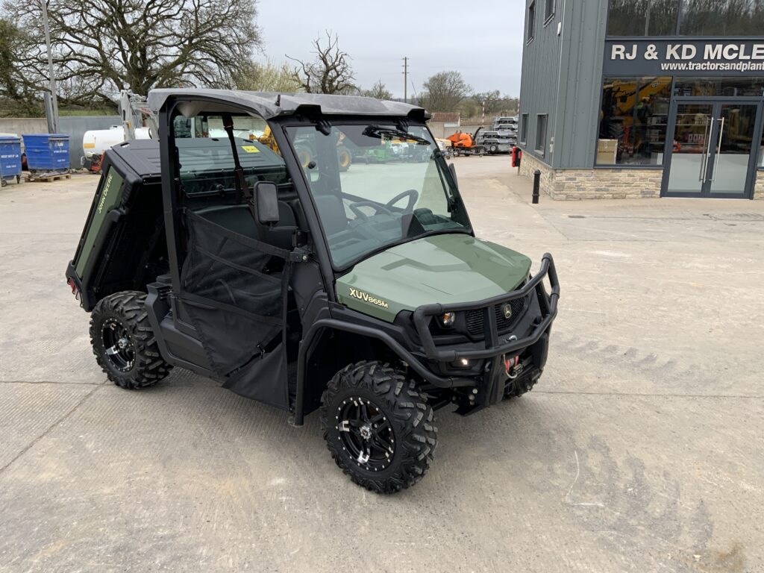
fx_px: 640
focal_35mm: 29
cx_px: 382
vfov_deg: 48.2
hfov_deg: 61.7
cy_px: 286
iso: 20
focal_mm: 3
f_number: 1.8
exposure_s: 1/122
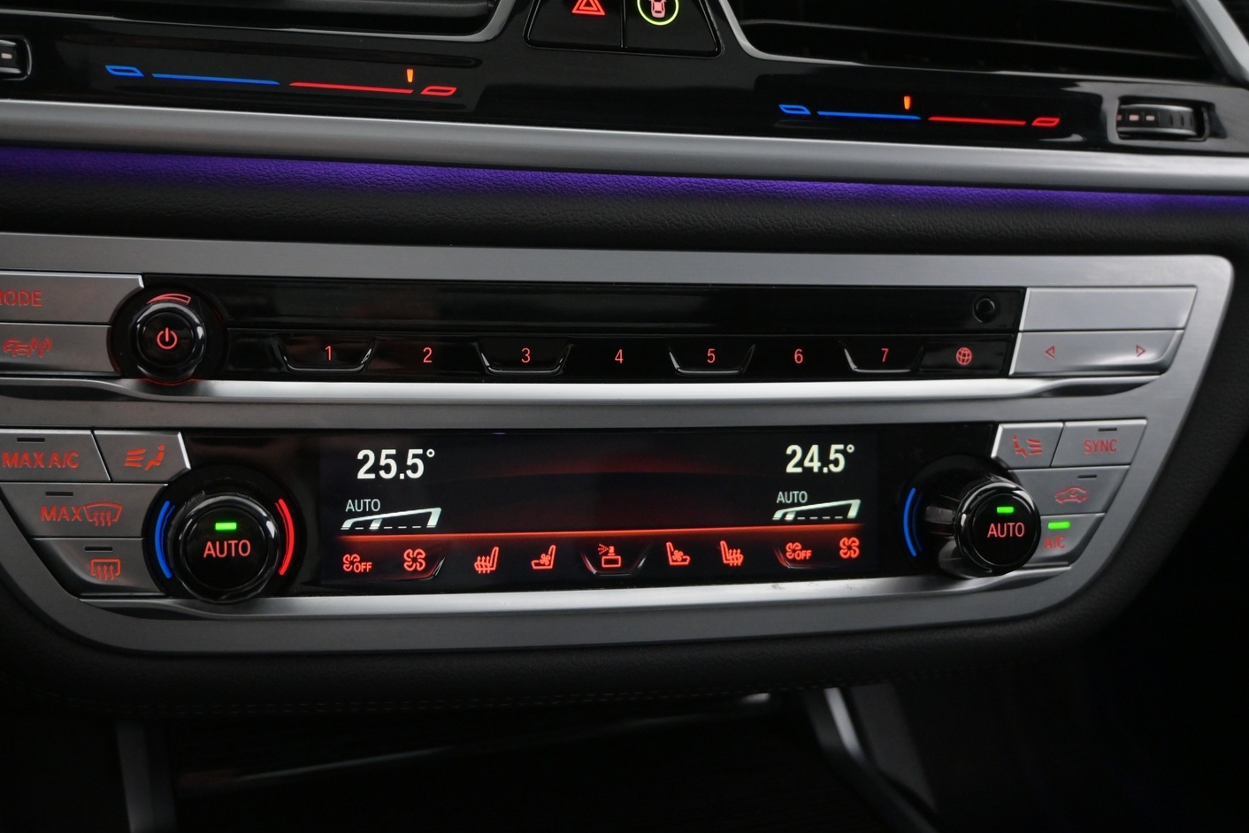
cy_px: 424
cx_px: 542
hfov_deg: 48.8
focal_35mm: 40
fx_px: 1373
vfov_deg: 33.8
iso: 2500
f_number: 4.2
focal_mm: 23
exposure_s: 1/50
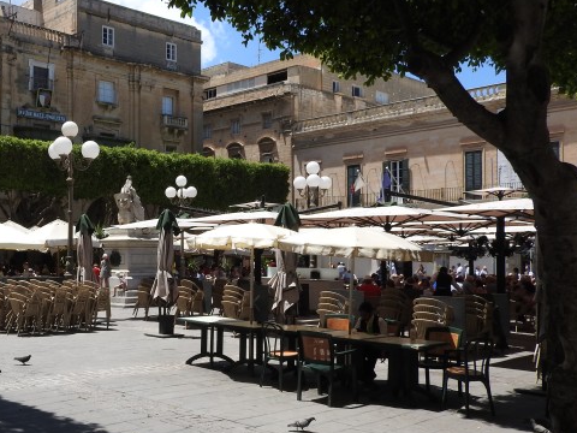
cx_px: 150
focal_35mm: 40
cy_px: 231
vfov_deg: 35.9
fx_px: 667
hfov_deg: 45.3
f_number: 3.3
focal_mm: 4.3
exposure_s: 1/1600
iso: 100
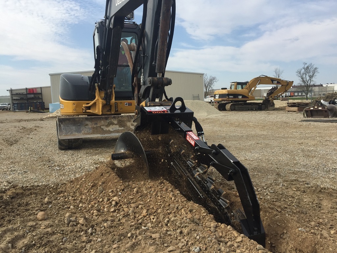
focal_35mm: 29
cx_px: 168
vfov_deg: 48.2
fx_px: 282
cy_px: 126
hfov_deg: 61.7
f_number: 2.2
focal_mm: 4.15
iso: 32
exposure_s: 1/2198
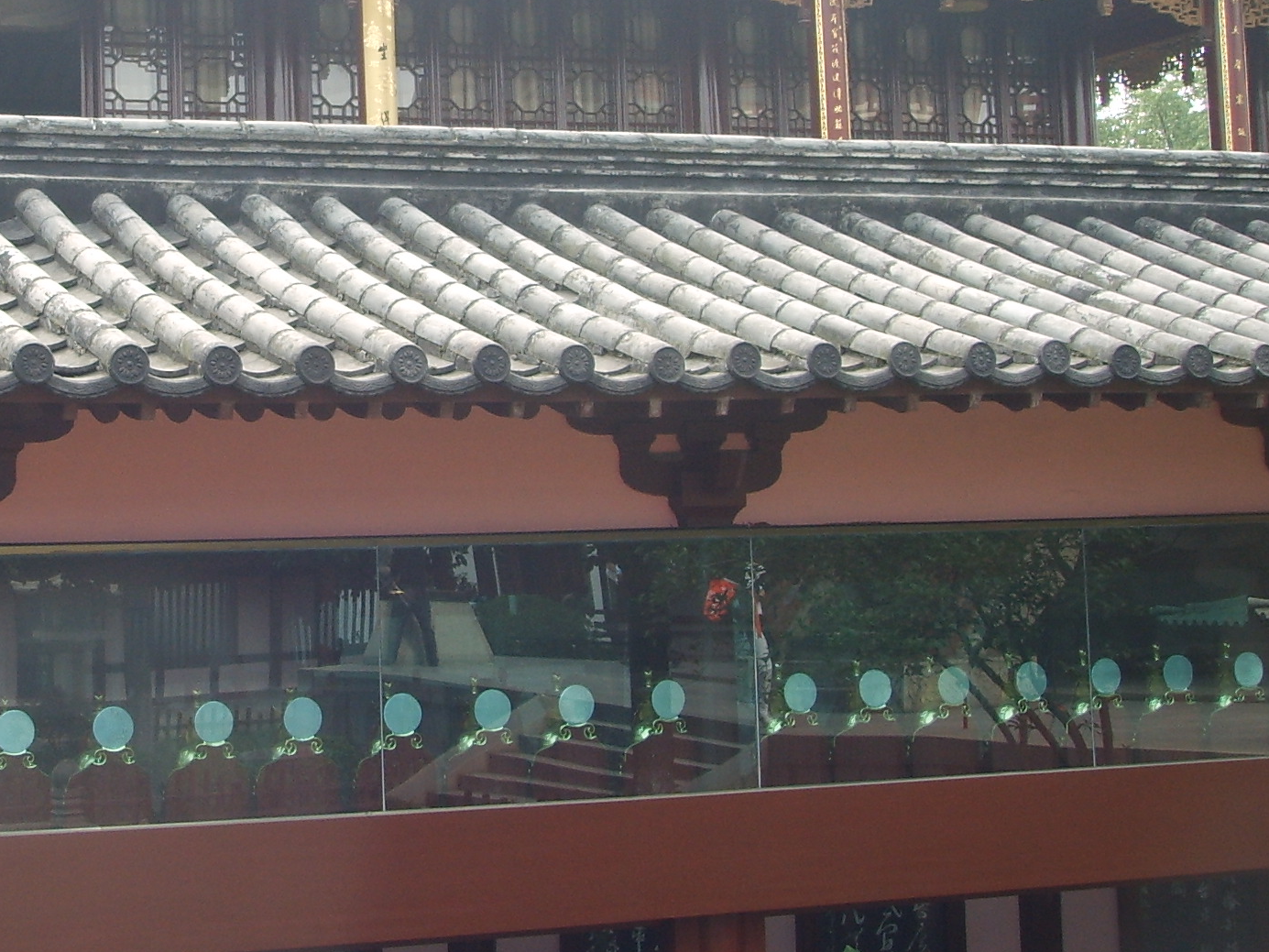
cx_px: 130
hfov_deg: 25.8
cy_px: 241
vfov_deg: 20.0
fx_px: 2676
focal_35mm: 73
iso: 50
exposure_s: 1/125
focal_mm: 6.6
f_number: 3.5
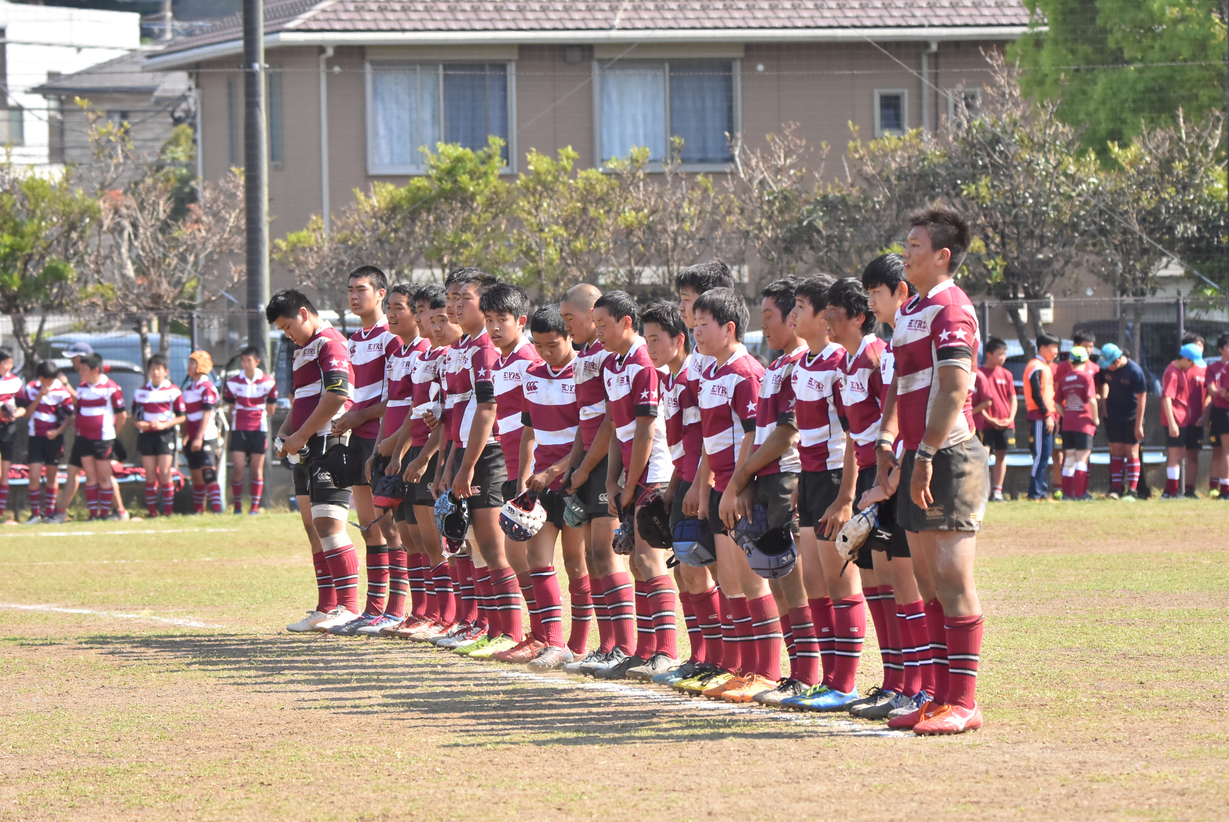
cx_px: 614
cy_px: 411
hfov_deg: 8.6
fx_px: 8199
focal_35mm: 240
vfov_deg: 5.7
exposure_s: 1/2500
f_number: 5.6
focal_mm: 160
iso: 1400
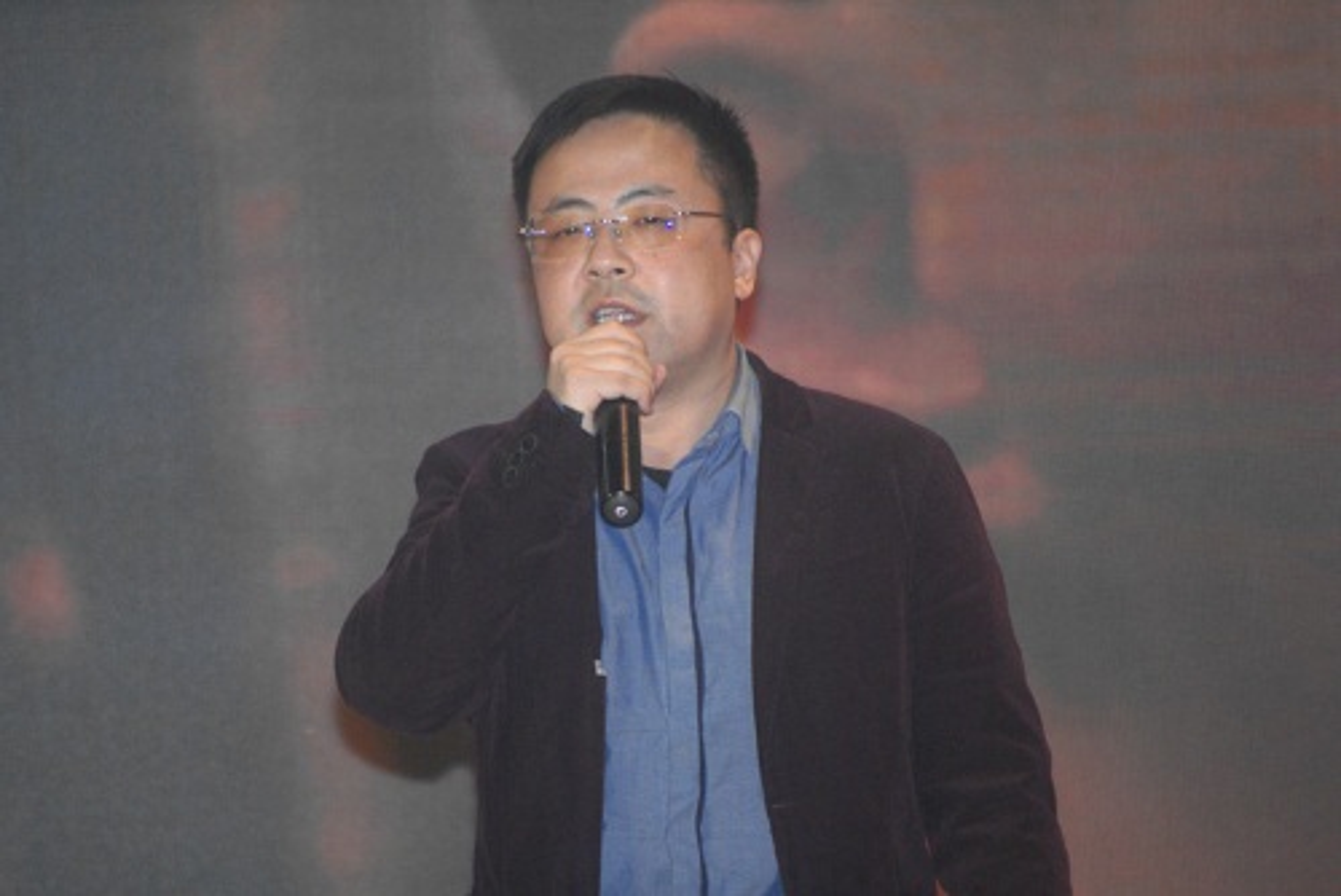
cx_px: 670
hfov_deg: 5.5
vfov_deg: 3.7
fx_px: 13976
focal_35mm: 375
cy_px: 448
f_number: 5.6
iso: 400
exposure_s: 1/125
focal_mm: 250
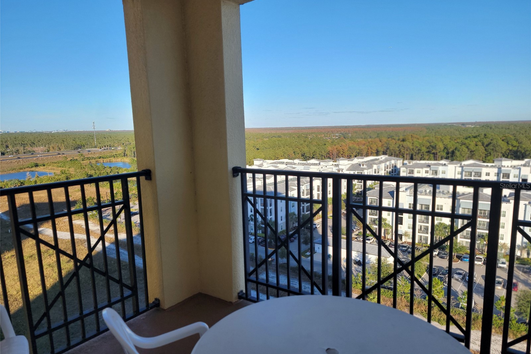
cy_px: 185
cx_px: 266
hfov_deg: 71.5
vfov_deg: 51.3
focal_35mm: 25
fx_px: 369
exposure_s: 1/532
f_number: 1.8
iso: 16
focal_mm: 6.7
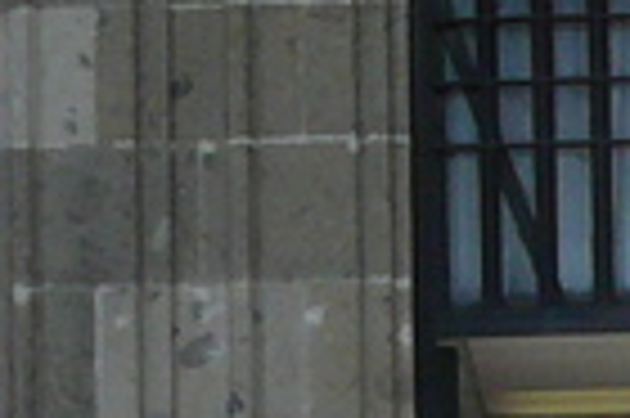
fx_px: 4265
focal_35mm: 244
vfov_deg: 5.5
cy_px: 921
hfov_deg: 8.4
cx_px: 747
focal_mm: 4.6
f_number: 8
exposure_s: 1/125
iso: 100
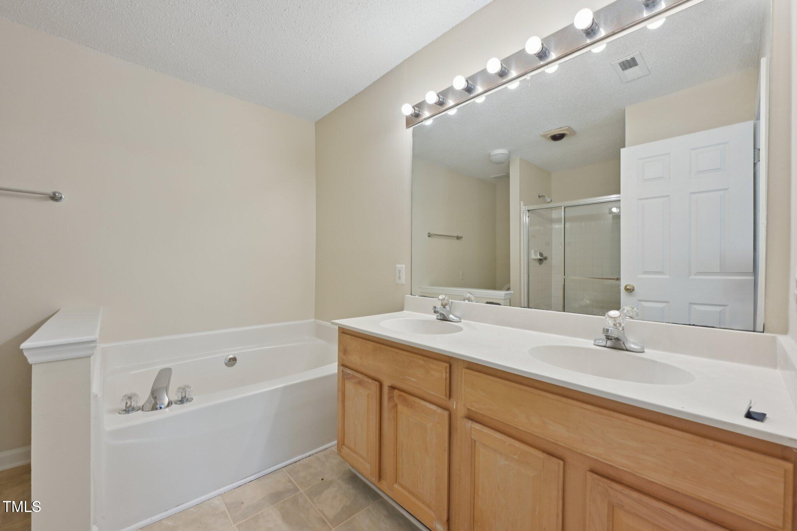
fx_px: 310
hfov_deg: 104.3
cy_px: 266
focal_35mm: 14
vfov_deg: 81.2
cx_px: 398
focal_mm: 14
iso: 280
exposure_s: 1/40
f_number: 8
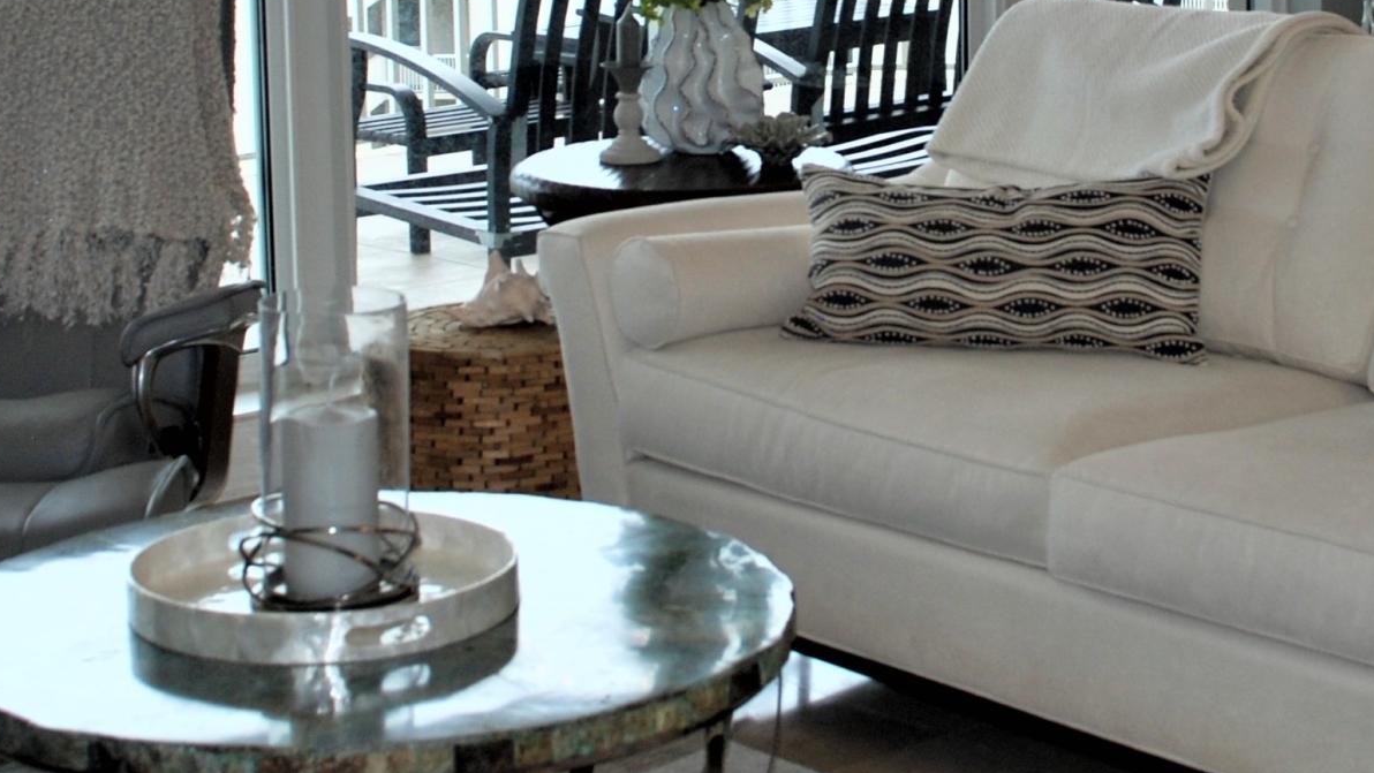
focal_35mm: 95
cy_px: 35
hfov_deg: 22.4
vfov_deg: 12.6
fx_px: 3462
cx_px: 884
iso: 200
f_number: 4
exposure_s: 1/100
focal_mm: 24
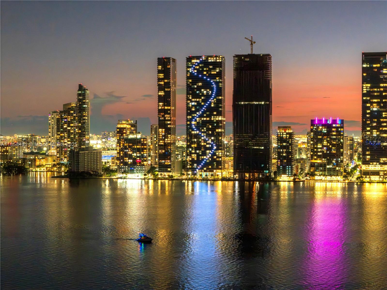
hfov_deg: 27.8
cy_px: 145
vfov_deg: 21.0
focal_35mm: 70
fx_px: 783
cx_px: 194
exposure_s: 1/10
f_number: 2.8
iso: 1580
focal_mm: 19.35
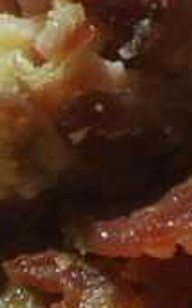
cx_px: 956
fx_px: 5082
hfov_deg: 2.1
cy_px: -699
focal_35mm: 606
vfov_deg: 3.4
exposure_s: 1/400
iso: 100
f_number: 5
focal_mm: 19.6
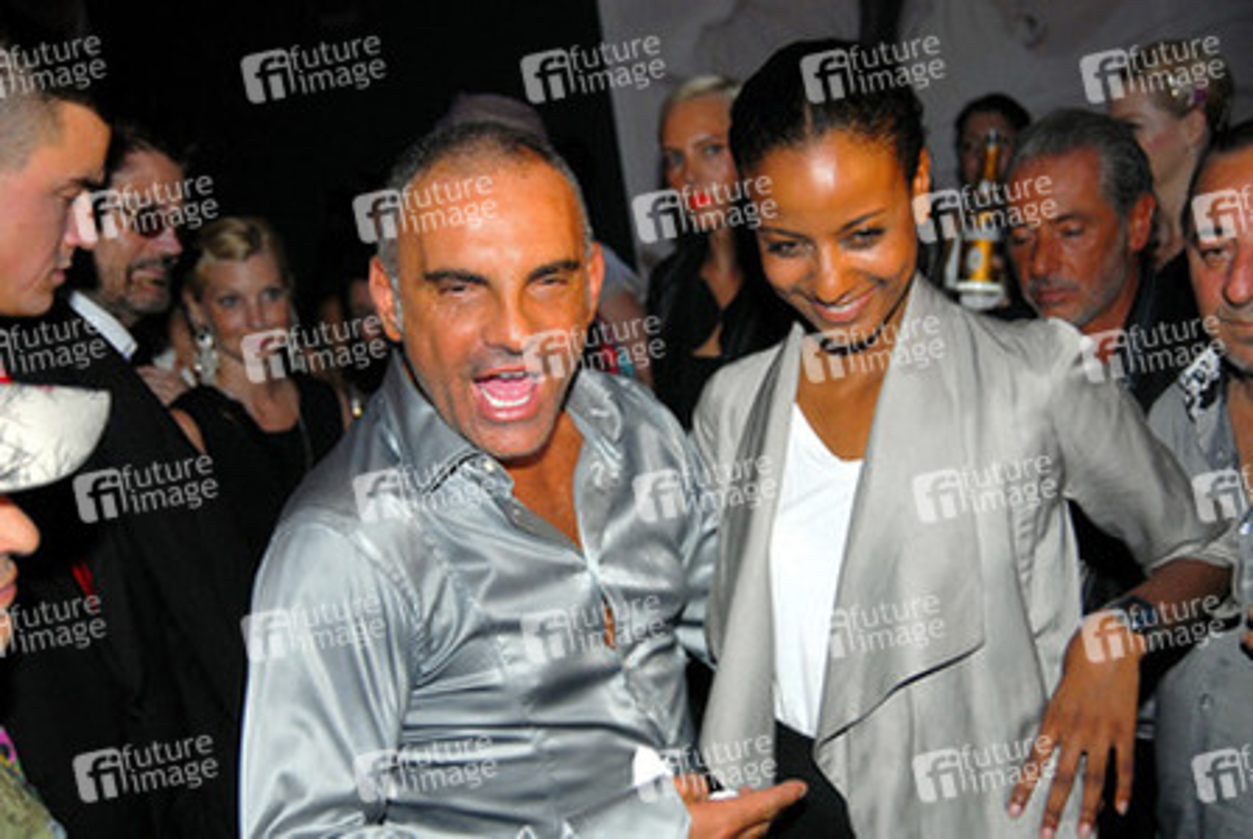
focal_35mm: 46
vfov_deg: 29.0
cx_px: 626
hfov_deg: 42.3
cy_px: 420
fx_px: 1621
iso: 400
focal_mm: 31
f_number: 3.5
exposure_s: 1/100
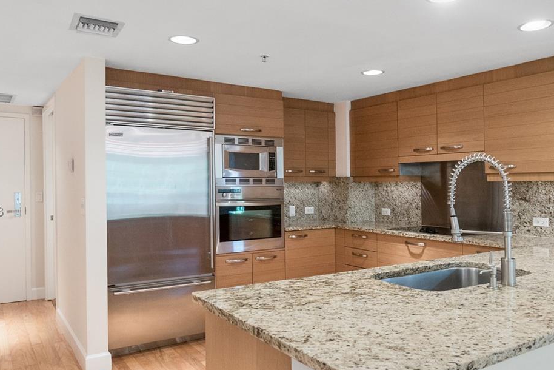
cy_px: 212
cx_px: 294
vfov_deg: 46.3
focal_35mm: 28
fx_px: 431
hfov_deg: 65.4
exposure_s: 1/50
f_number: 6.3
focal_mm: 16
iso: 2000
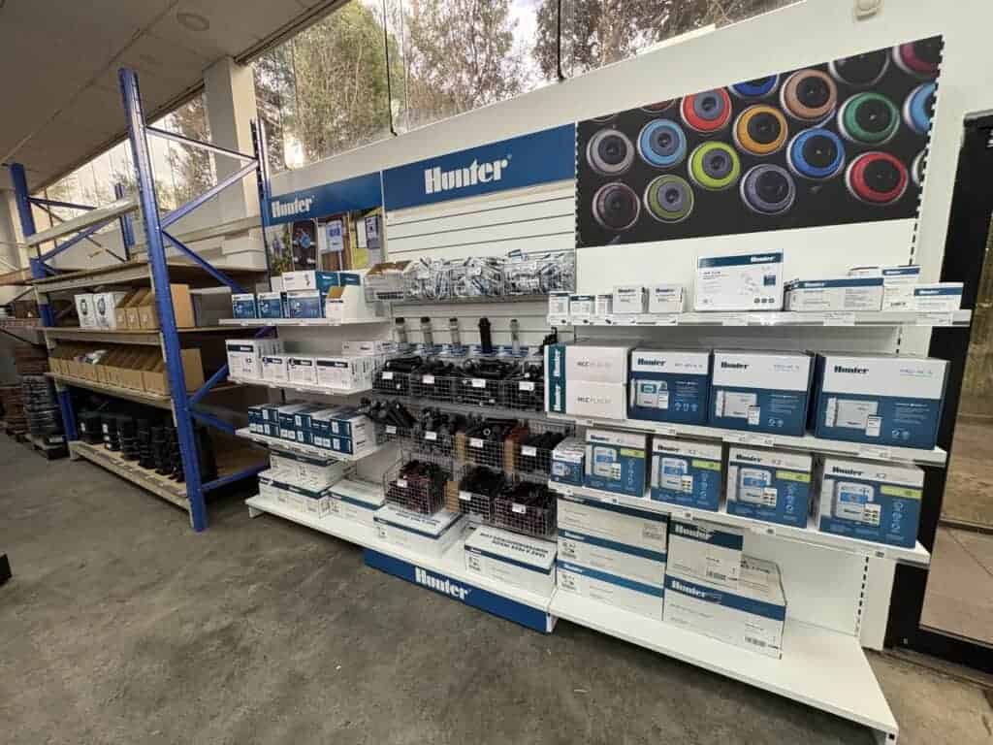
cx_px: 496
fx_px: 402
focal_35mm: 14
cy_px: 372
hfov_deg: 102.1
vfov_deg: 85.7
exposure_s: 1/50
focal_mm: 2.22
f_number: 2.2
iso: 160
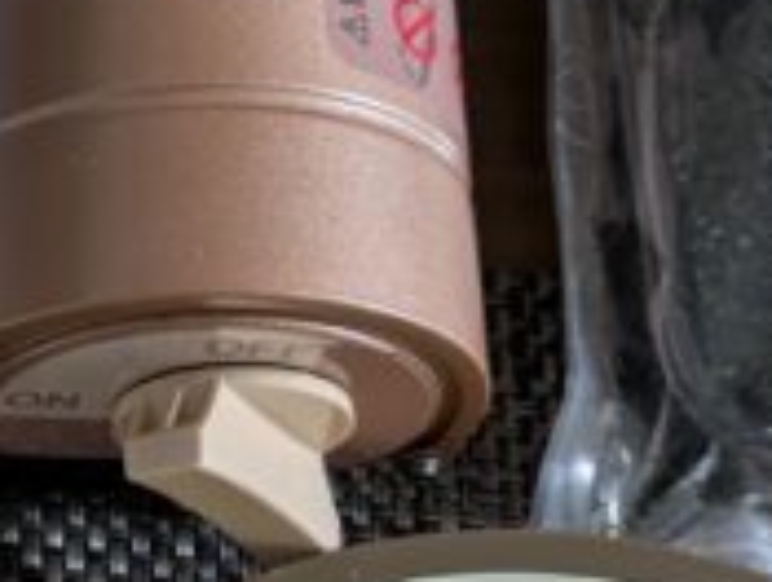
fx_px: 2548
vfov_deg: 13.0
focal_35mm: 114
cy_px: 412
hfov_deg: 15.7
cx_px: -432
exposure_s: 1/24
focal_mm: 5.43
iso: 428
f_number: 1.89
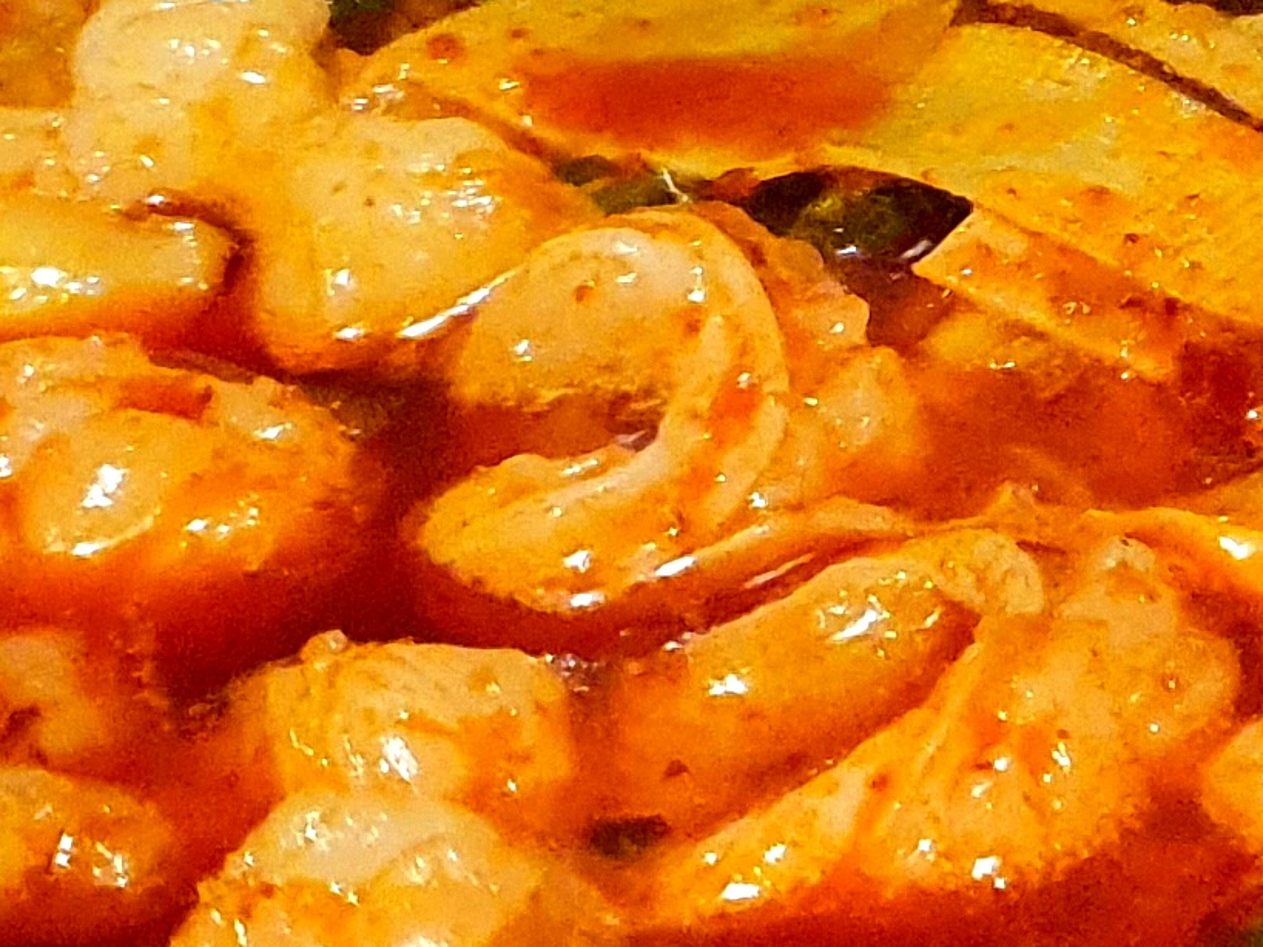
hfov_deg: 14.0
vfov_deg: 11.6
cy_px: 282
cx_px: 2140
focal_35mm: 128
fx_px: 4670
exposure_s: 1/40
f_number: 1.5
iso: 640
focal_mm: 4.3
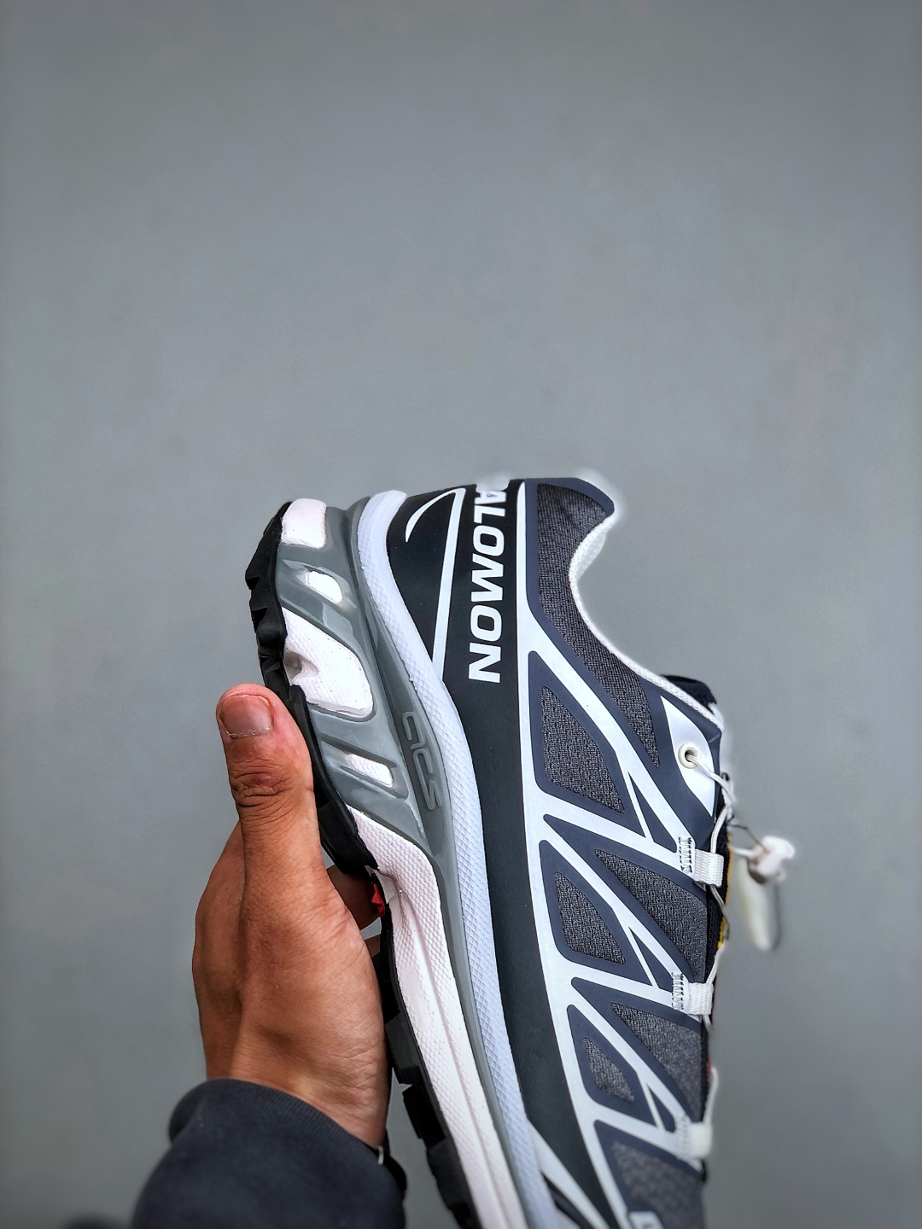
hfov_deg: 25.7
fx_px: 2024
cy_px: 614
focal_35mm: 57
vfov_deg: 33.8
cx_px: 461
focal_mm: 6.6
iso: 32
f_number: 2.8
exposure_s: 1/100
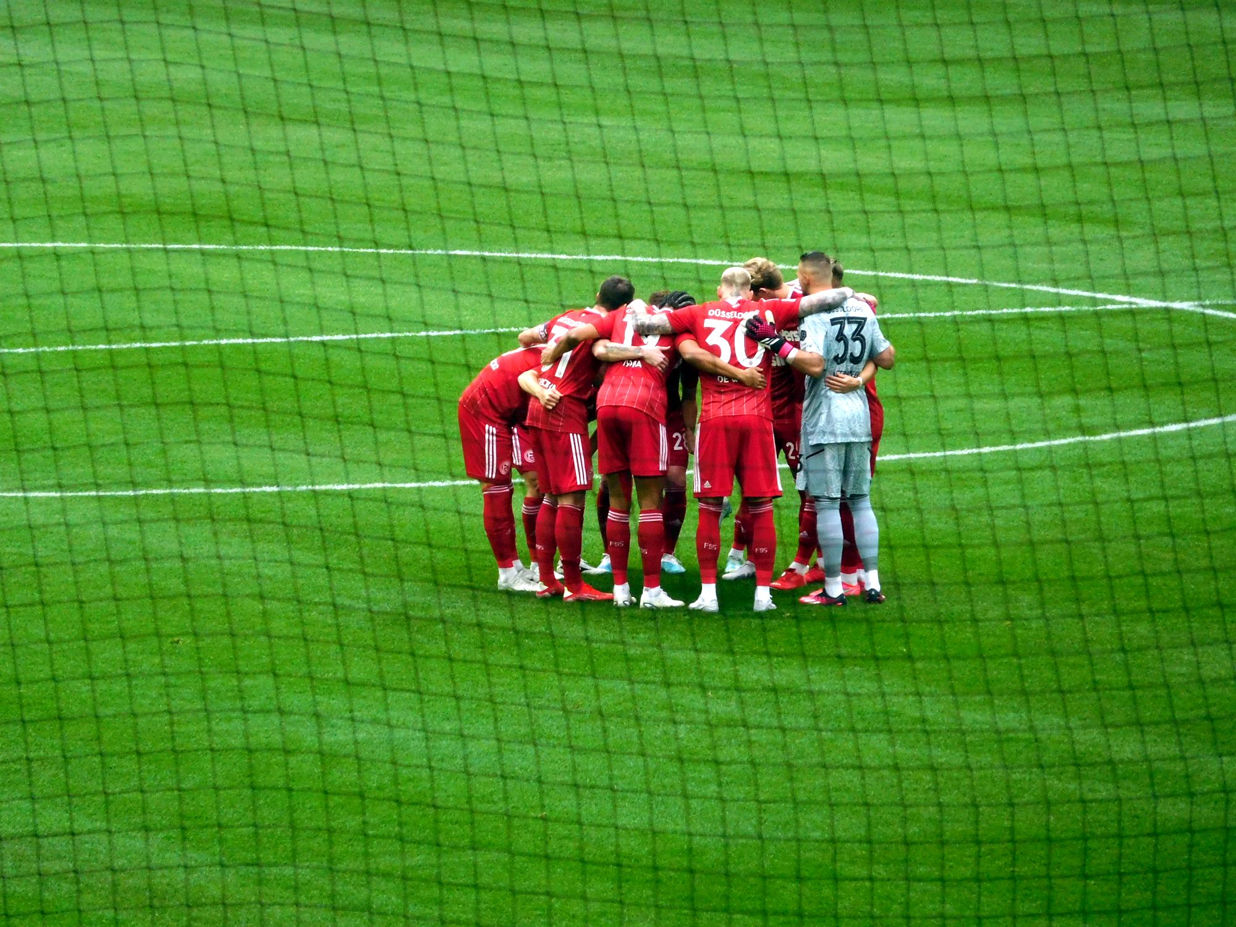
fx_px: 12497
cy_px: 464
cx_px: 618
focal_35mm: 350
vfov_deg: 4.2
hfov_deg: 5.7
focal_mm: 62.4
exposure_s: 1/160
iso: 400
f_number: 6
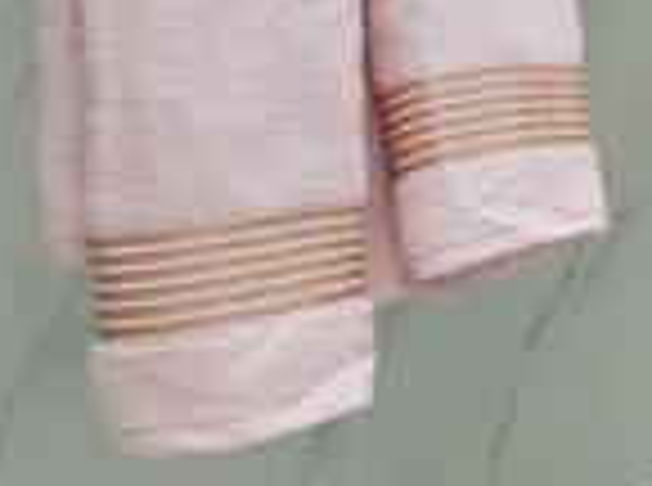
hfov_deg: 22.4
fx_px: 1165
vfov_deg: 22.6
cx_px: 1093
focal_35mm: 62
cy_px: -9
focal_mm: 7
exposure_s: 1/160
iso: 800
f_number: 4.5
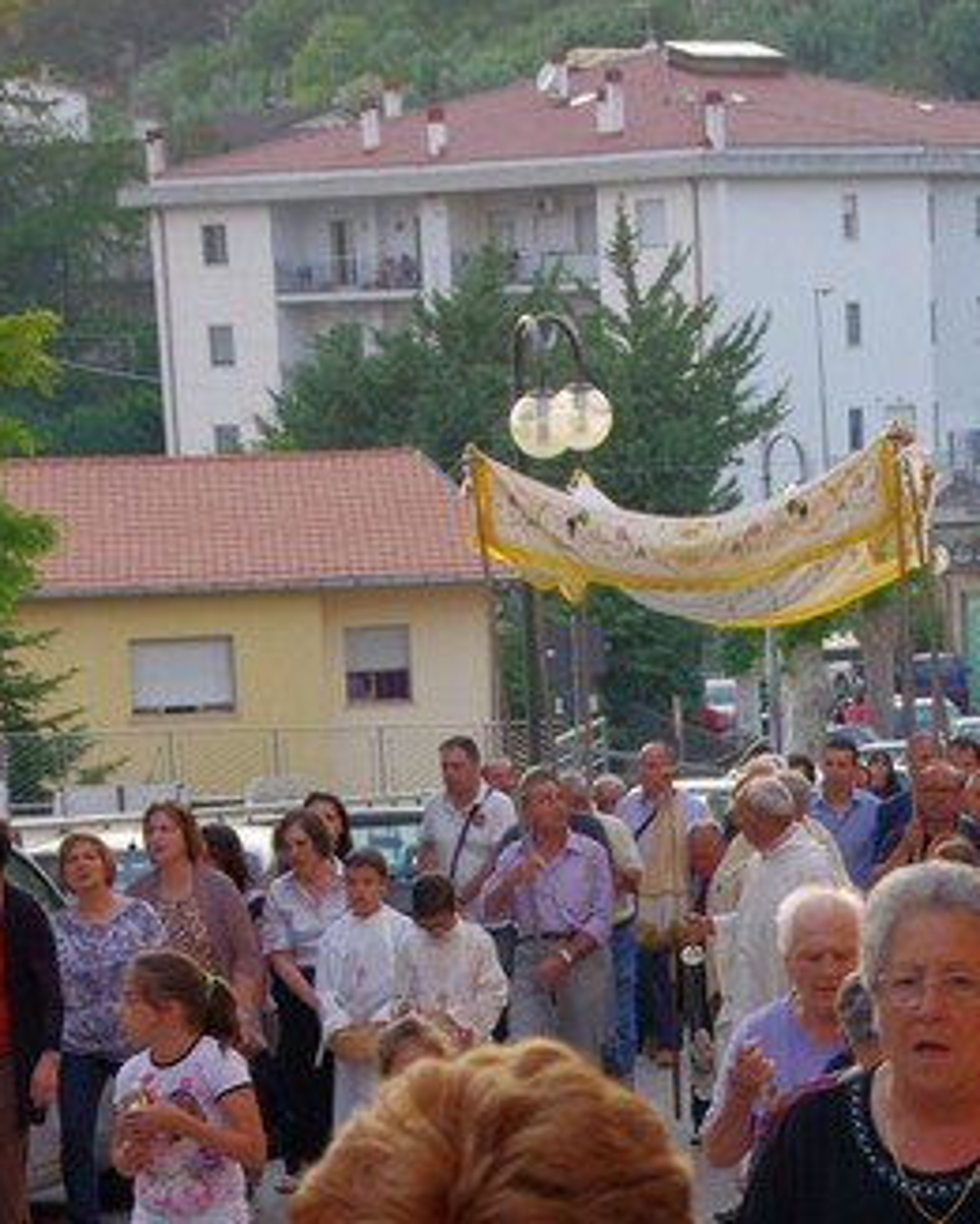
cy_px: 1164
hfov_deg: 11.1
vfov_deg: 13.7
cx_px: 717
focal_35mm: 139
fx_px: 5040
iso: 1250
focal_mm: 43
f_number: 7.1
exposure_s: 1/160
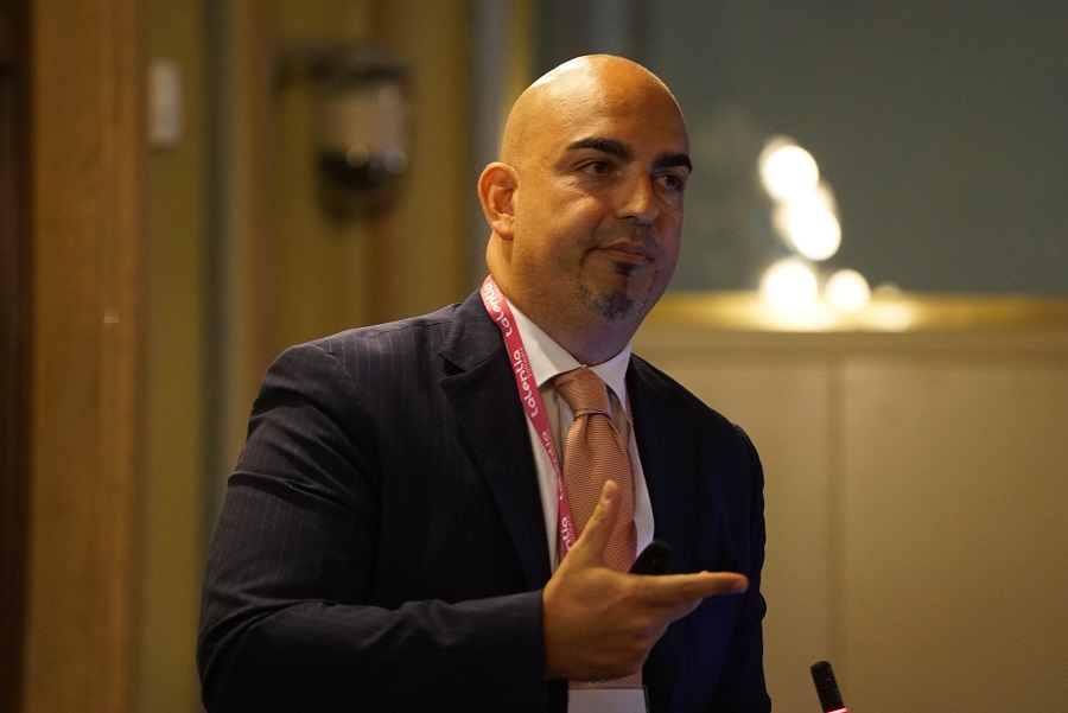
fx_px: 5936
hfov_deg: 10.3
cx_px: 534
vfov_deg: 6.9
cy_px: 356
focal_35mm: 200
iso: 5000
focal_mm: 200
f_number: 4
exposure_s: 1/125
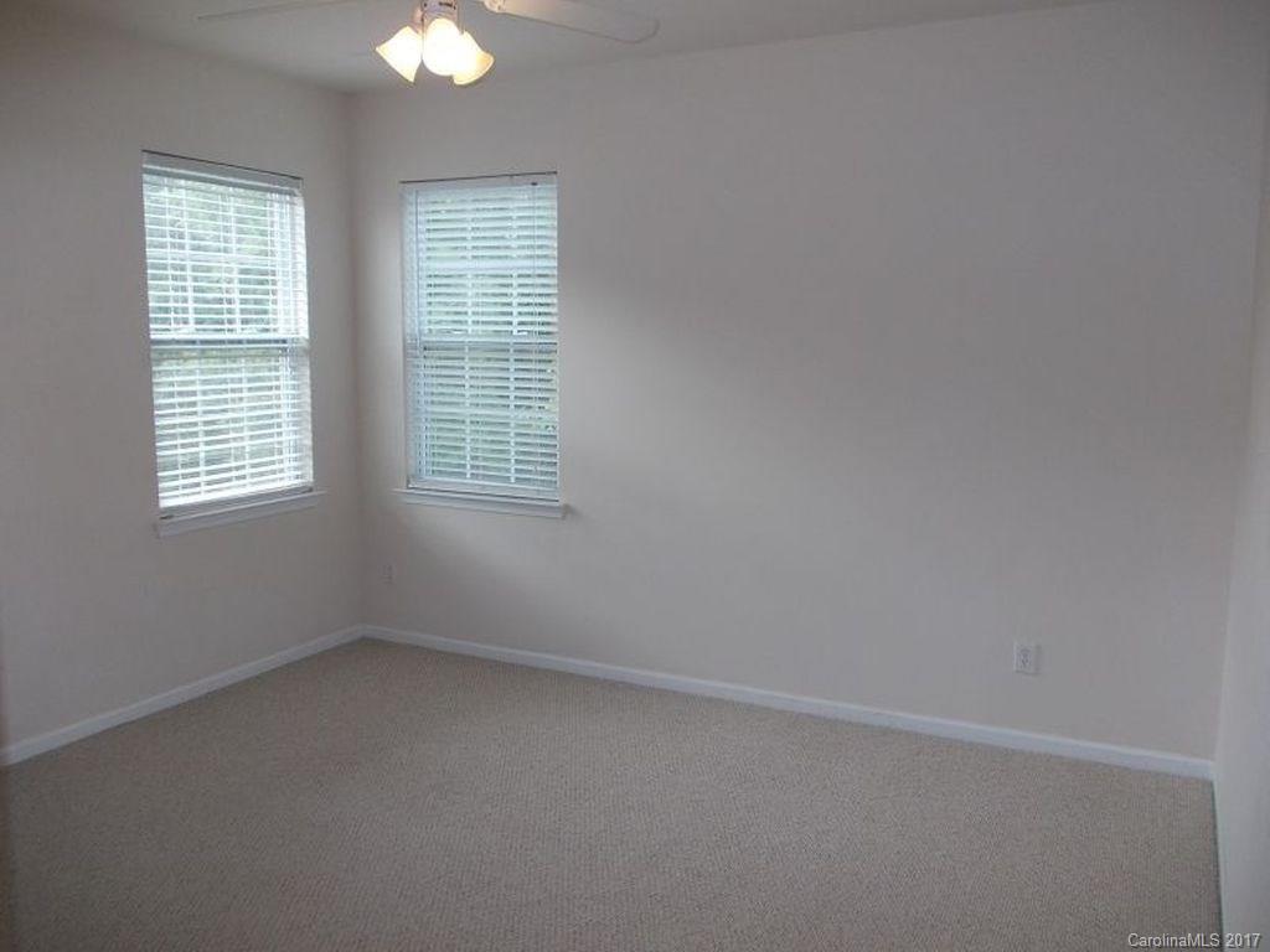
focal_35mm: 28
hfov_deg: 63.4
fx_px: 1027
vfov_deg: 49.7
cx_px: 635
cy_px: 476
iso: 80
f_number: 2.7
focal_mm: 4
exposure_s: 1/60
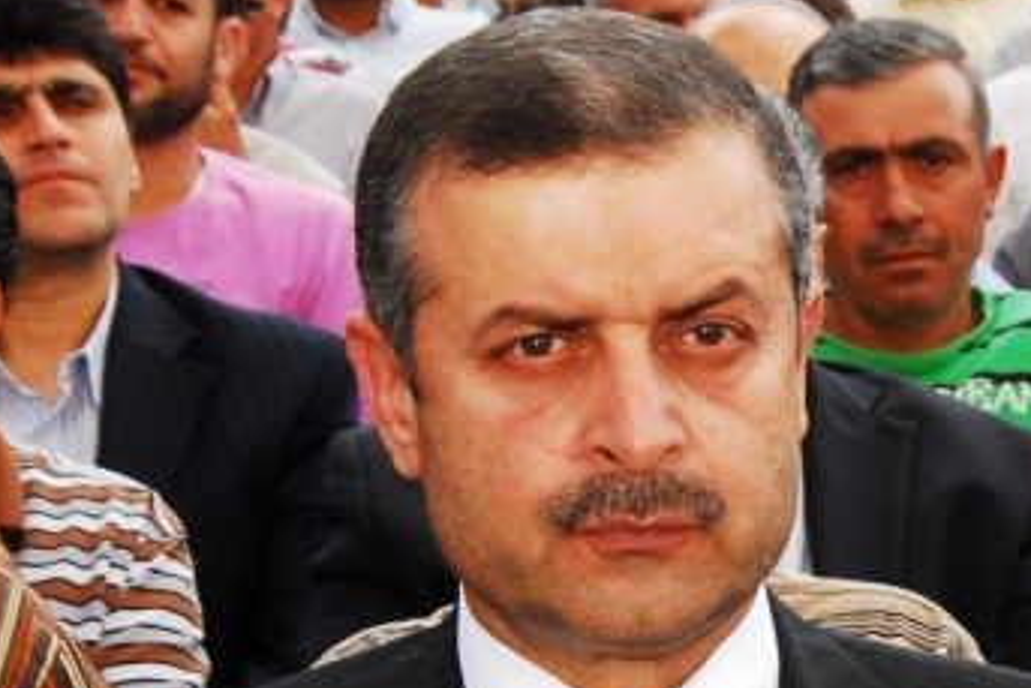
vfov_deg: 6.1
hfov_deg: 9.1
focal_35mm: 224
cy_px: 801
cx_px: 1259
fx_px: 6417
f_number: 8
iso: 500
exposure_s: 1/250
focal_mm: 50
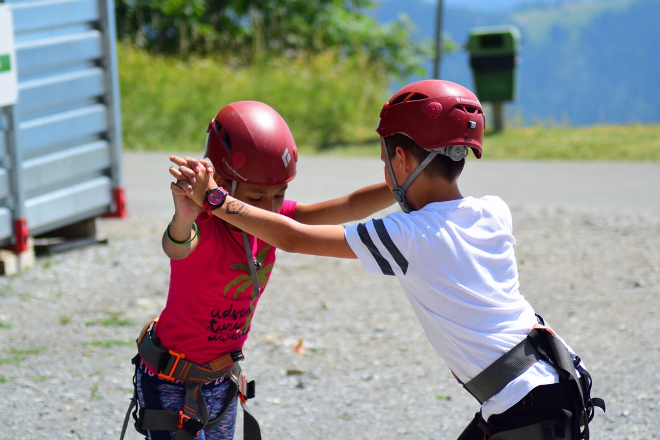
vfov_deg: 9.3
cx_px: 330
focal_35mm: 147
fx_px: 2695
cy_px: 220
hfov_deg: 14.0
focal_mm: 98
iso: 200
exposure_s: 1/1250
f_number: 4
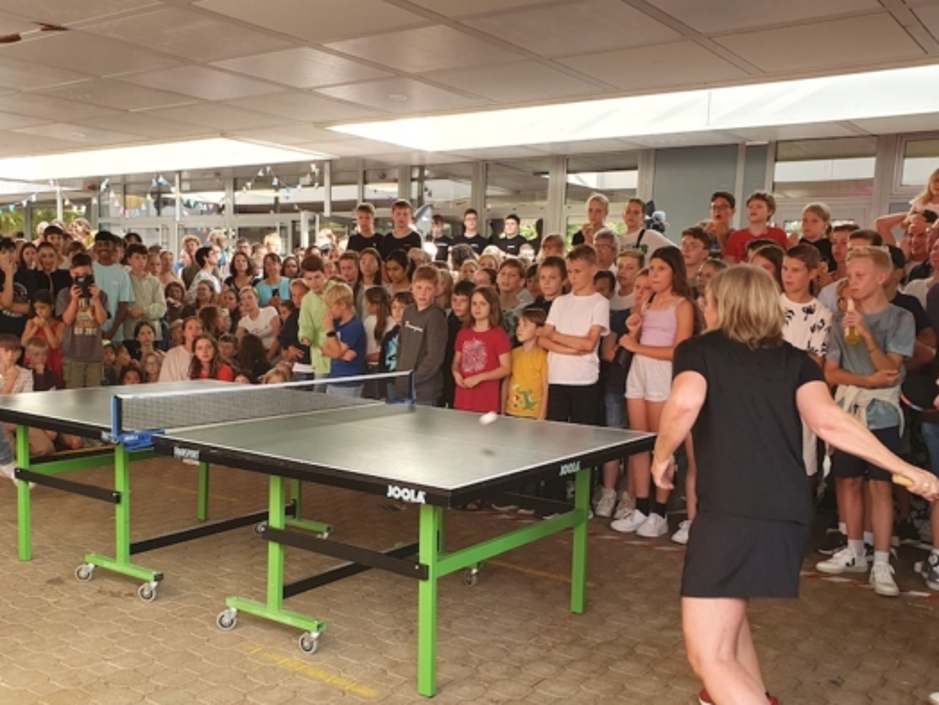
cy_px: 444
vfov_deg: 40.4
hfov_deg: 52.4
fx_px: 949
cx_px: 401
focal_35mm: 35
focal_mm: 4.32
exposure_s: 1/100
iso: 125
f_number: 2.4
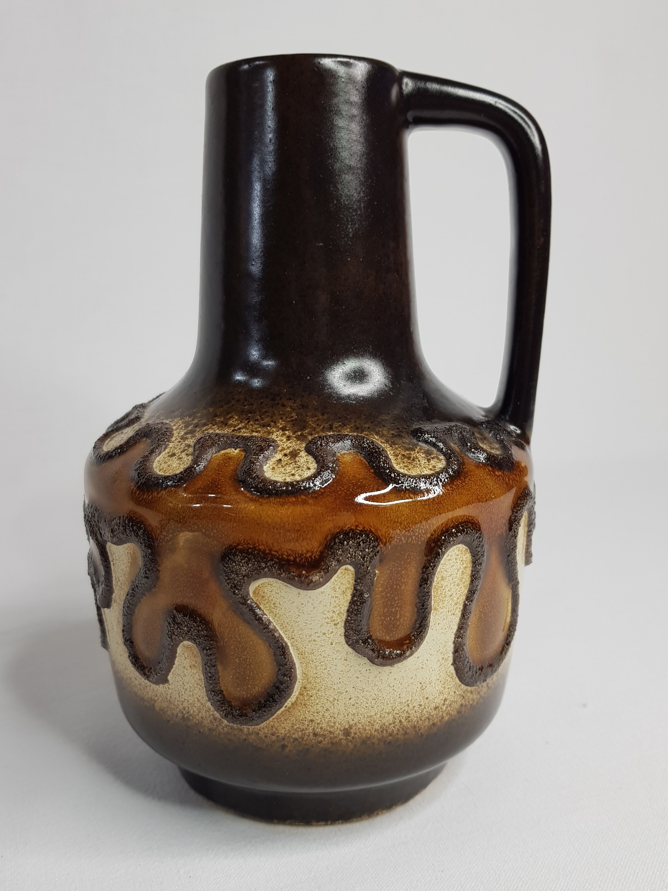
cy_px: 446
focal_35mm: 26
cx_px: 334
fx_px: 669
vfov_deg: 67.3
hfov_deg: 53.1
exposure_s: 1/100
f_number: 1.7
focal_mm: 4.2
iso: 50
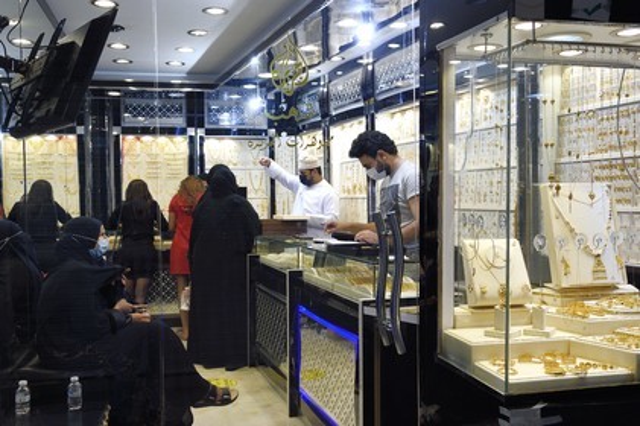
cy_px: 213
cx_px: 320
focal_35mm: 35
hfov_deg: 54.5
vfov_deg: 37.8
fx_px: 622
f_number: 7.1
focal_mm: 35
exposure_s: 1/160
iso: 1600
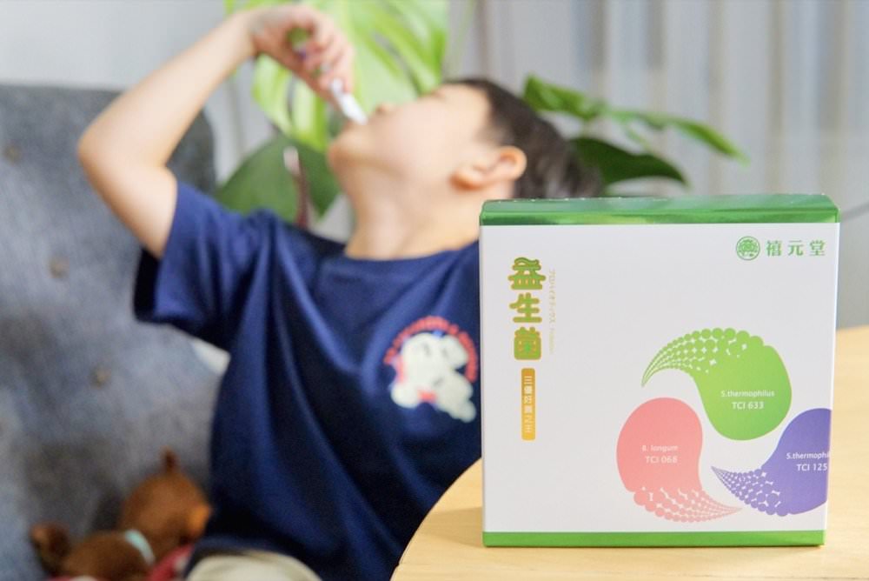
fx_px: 1087
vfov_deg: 29.9
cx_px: 434
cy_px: 290
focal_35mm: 45
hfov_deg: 43.6
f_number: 4
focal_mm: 30
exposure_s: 1/160
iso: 1250
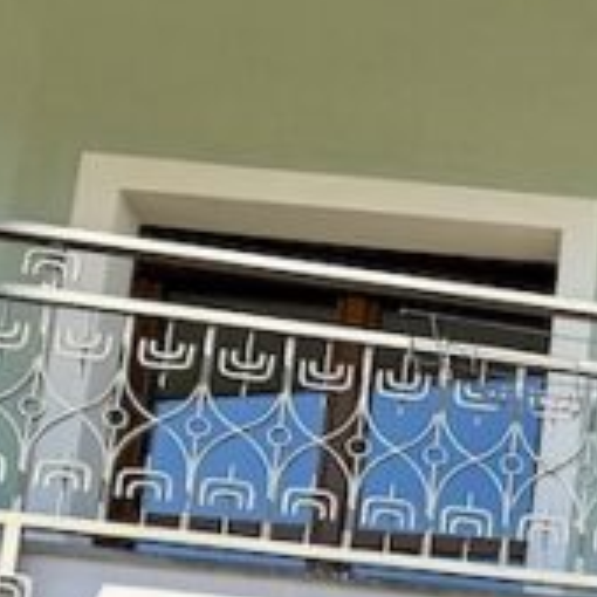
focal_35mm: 128
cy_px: 1068
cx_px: 1675
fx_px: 2498
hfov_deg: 10.5
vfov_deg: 12.5
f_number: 1.78
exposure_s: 1/1901
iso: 80
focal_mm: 6.76
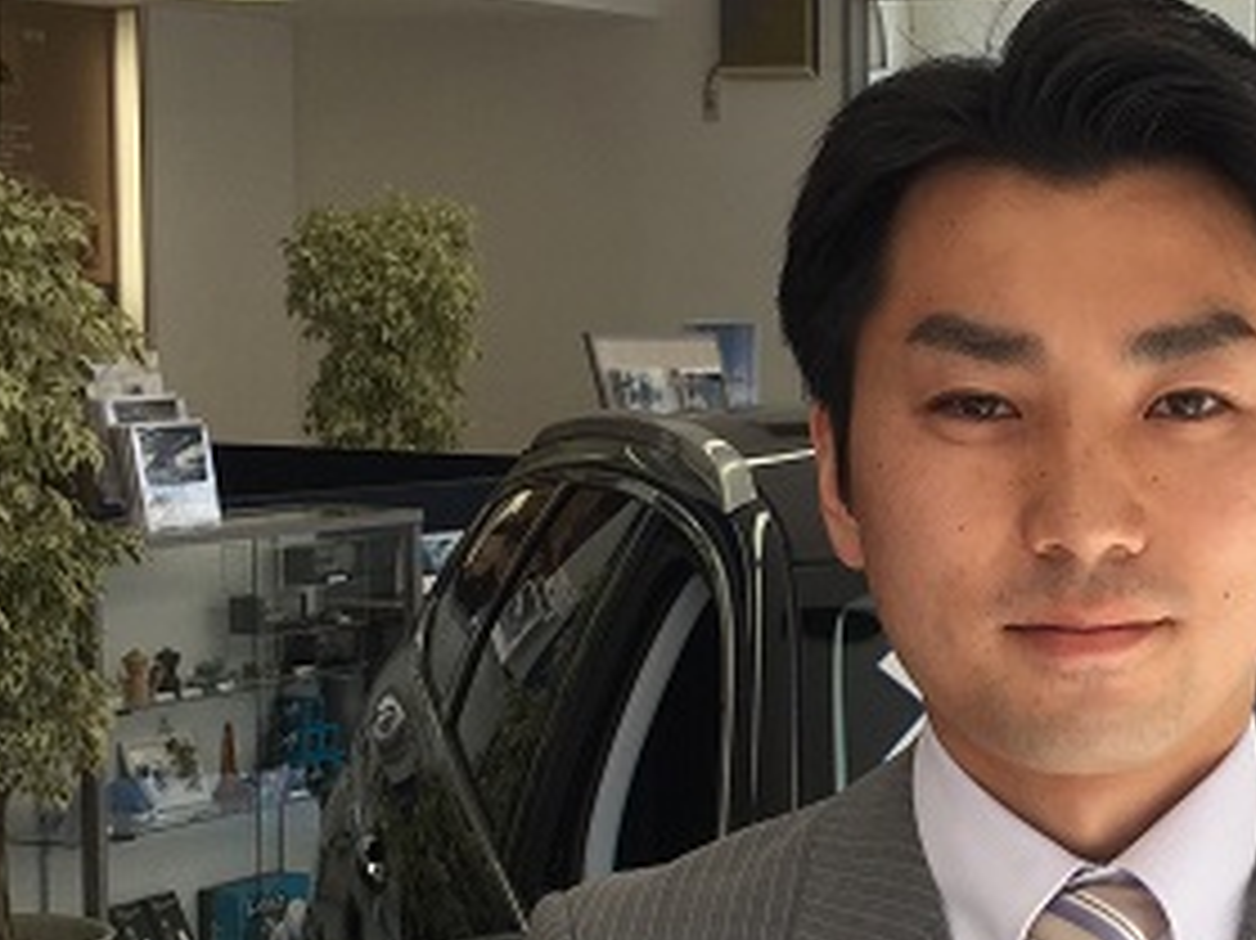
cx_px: 1152
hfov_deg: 21.5
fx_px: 3228
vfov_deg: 16.5
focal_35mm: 89
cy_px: 625
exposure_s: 1/120
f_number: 2.4
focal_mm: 3.3
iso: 25
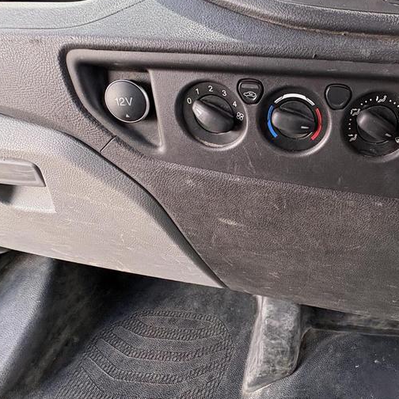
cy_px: 142
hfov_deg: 63.6
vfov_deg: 68.2
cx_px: 319
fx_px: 287
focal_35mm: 22
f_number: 2.2
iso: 125
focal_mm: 2.22
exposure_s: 1/130
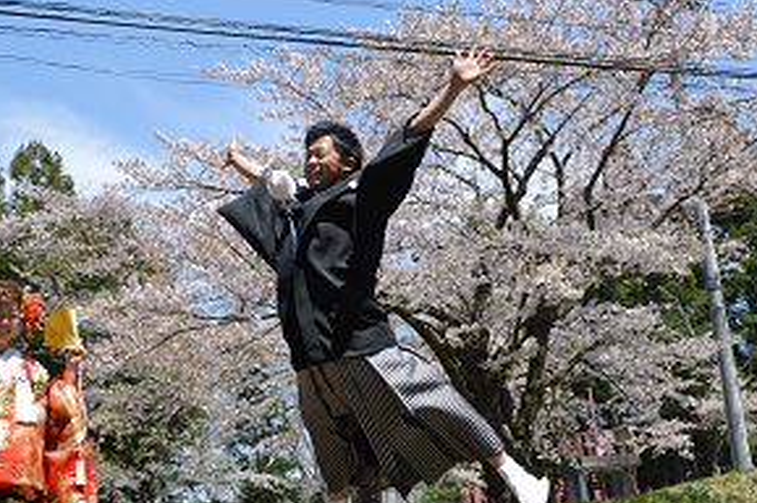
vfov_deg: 31.8
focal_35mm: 42
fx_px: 882
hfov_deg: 46.4
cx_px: 348
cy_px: 284
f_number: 7.1
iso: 100
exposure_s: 1/200
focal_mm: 18
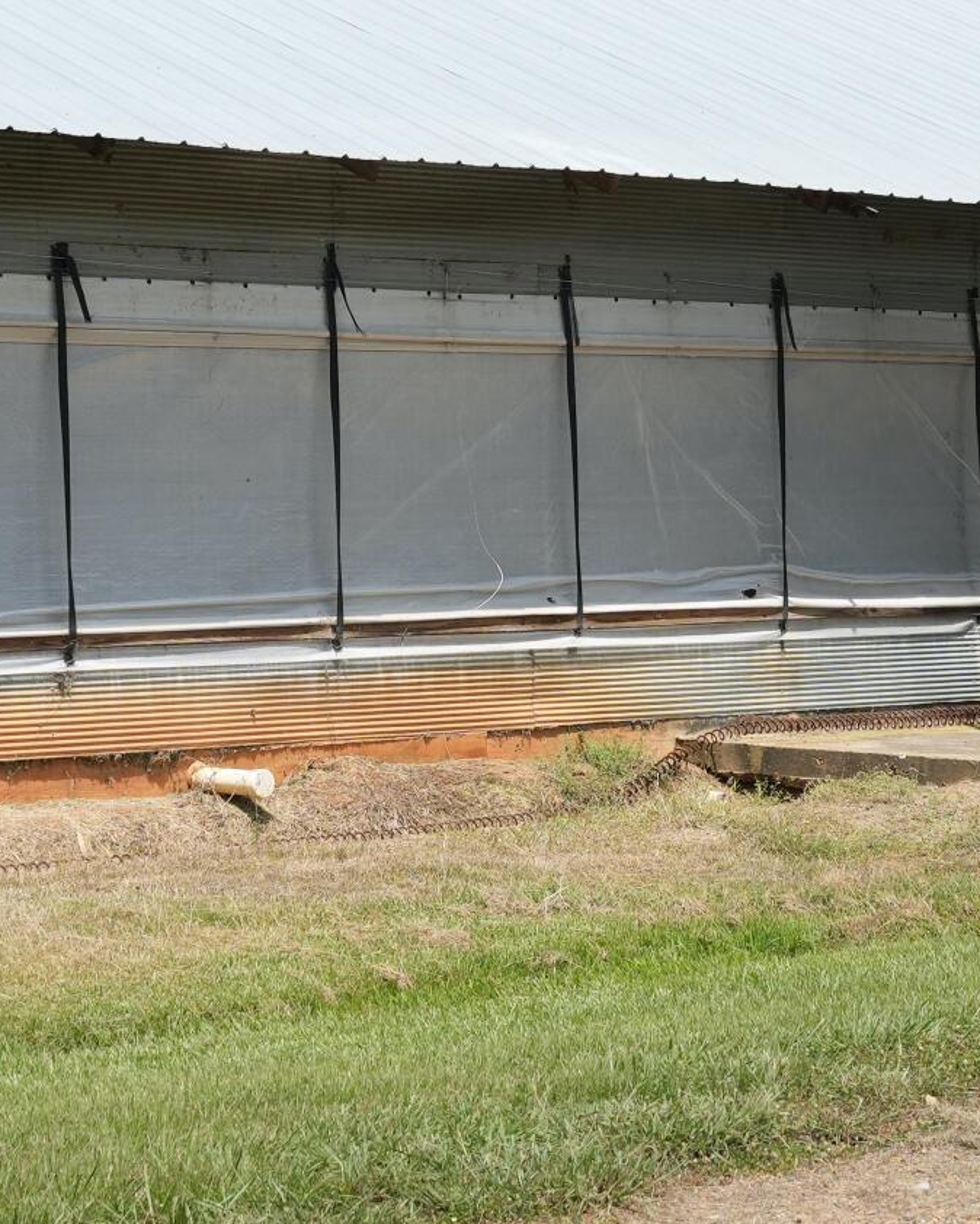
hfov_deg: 14.4
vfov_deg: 17.8
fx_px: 3878
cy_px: 311
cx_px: 659
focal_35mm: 107
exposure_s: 1/500
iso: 320
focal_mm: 32
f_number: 8
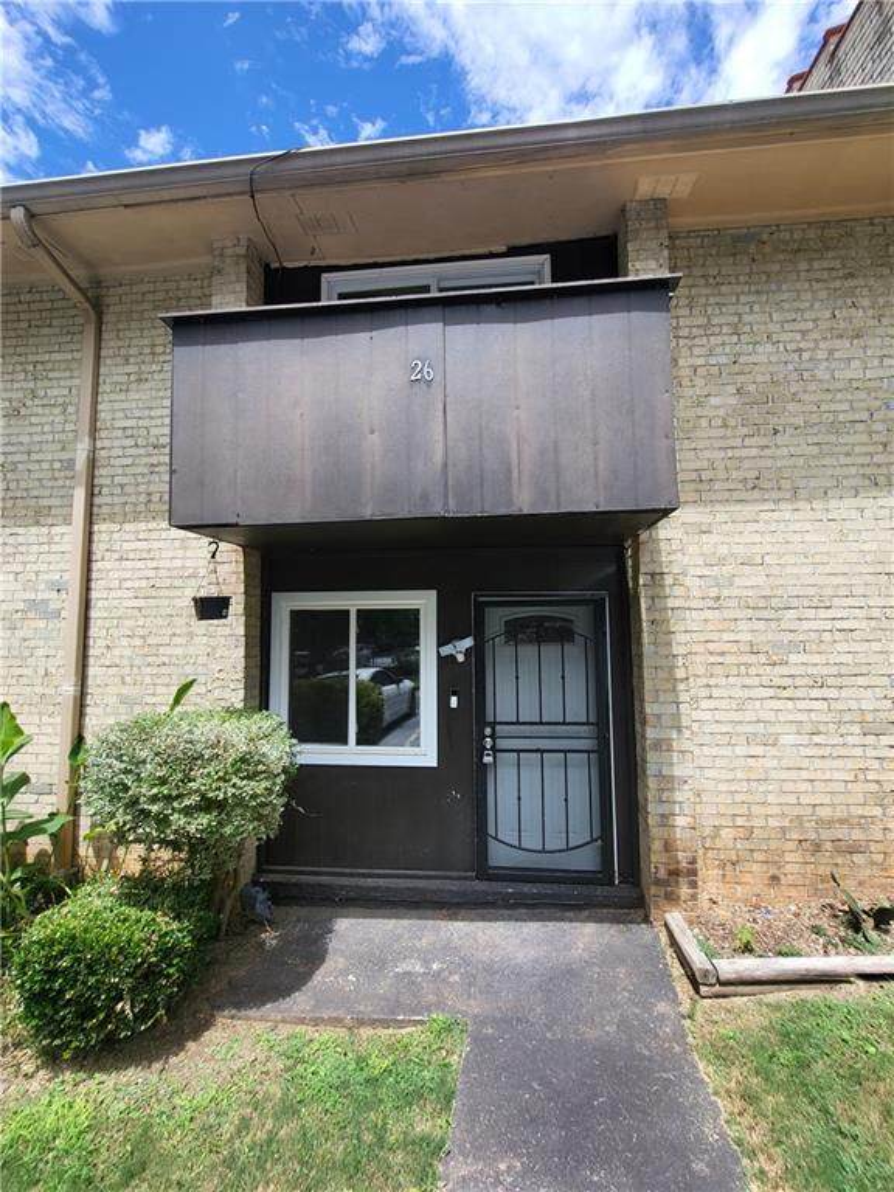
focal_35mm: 13
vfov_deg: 106.2
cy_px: 596
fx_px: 448
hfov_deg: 89.9
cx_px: 447
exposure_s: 1/647
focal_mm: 1.74
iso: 32
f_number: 2.2
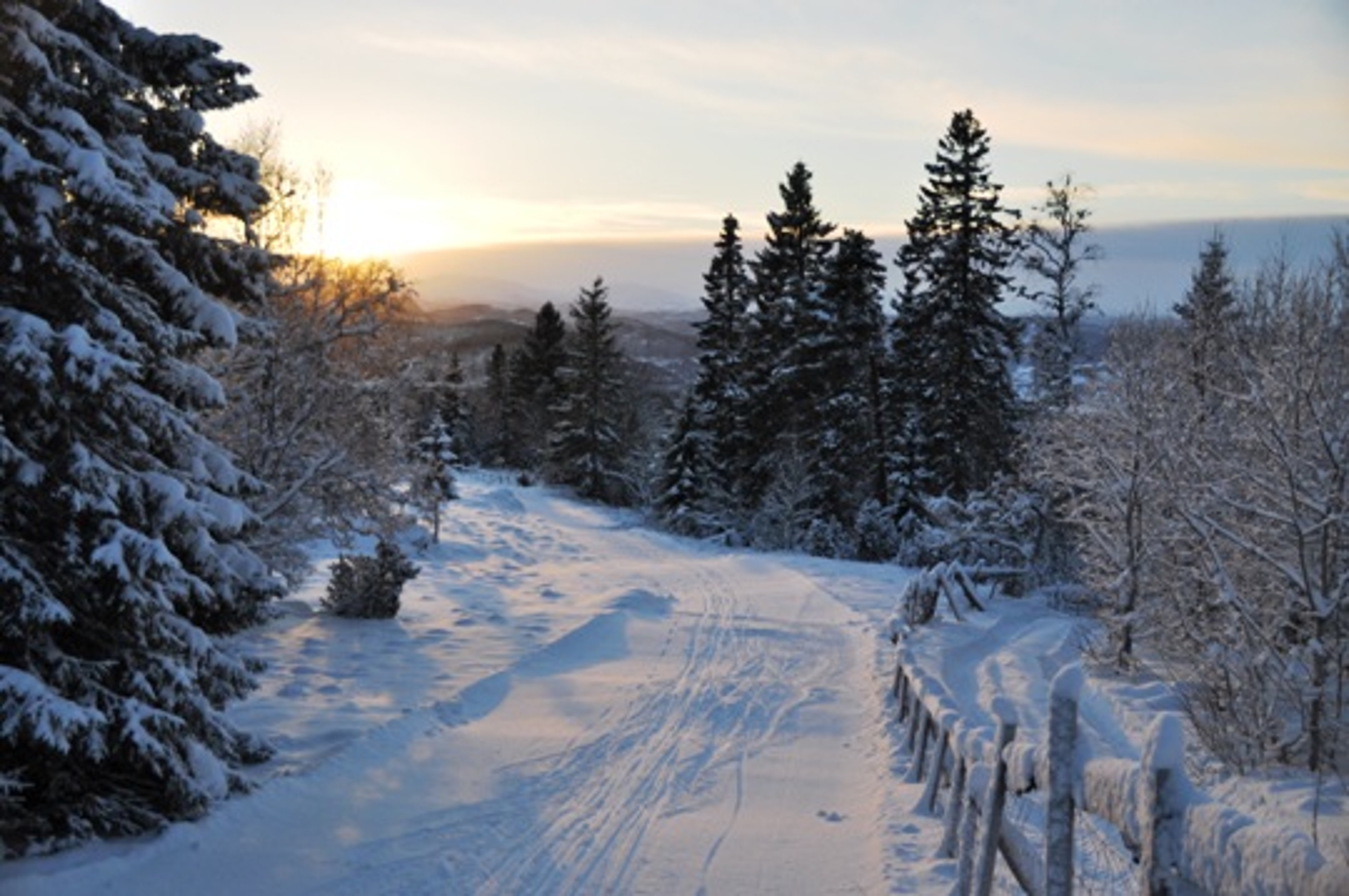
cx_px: 674
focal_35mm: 44
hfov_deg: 45.0
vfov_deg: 30.8
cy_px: 448
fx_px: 1629
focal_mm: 29
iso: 400
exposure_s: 1/1000
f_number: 4
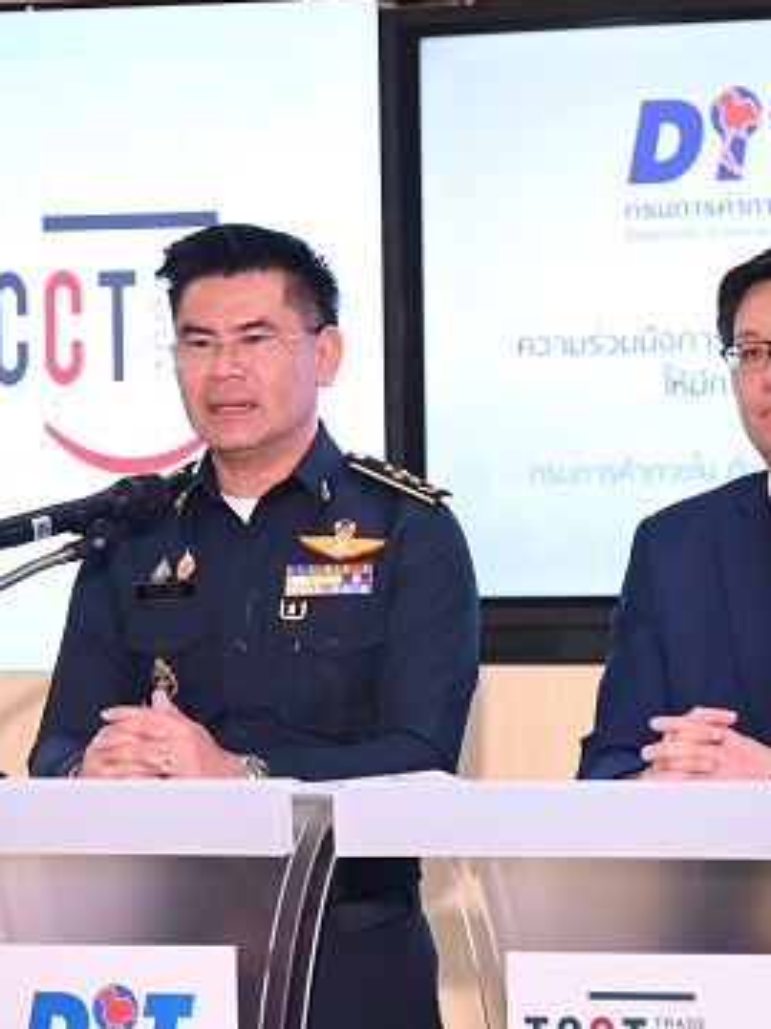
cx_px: 500
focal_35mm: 175
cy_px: 512
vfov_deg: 11.3
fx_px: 5200
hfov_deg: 8.5
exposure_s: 1/80
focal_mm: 120
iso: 1250
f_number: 4
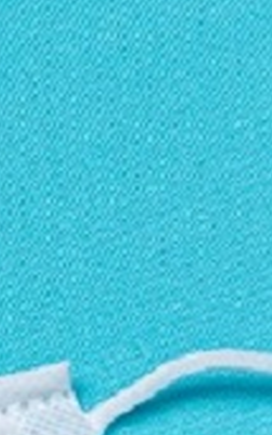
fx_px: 4954
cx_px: -885
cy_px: 266
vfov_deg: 5.0
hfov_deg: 3.0
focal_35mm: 418
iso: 640
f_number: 7.1
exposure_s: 1/80
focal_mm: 70
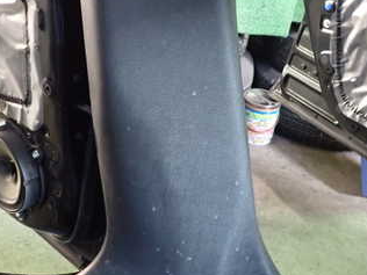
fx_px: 604
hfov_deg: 33.8
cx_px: 175
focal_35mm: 57
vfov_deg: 25.6
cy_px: 124
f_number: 2.3
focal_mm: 5.4
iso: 640
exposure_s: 1/30
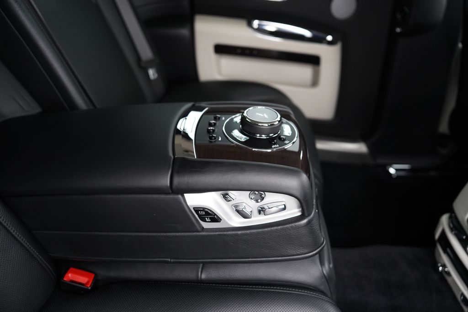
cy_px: 156
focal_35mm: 24
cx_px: 234
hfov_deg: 73.7
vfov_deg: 53.1
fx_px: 312
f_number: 2.8
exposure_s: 1/160
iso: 1600
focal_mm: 24
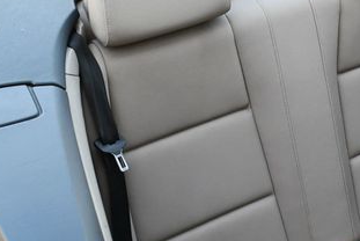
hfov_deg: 26.7
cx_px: 299
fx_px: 741
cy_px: 127
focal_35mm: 74
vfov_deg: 18.5
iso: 400
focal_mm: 18
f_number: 4.5
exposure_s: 1/250
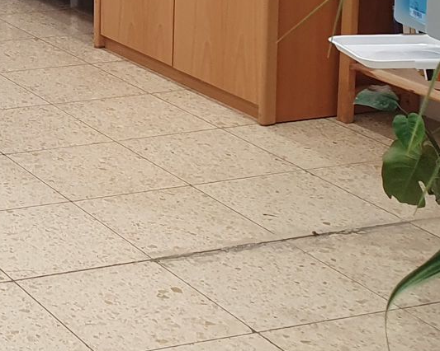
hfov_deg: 17.6
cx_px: -245
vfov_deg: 14.9
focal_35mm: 96
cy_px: -179
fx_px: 1250
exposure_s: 1/100
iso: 125
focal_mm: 4.32
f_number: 2.4
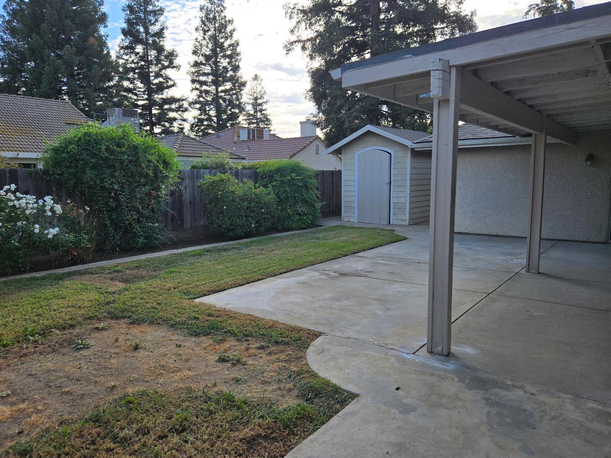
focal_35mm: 24
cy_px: 225
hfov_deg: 71.6
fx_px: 424
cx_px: 298
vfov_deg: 56.8
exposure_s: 1/2921
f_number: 1.8
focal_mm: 5.4
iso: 64
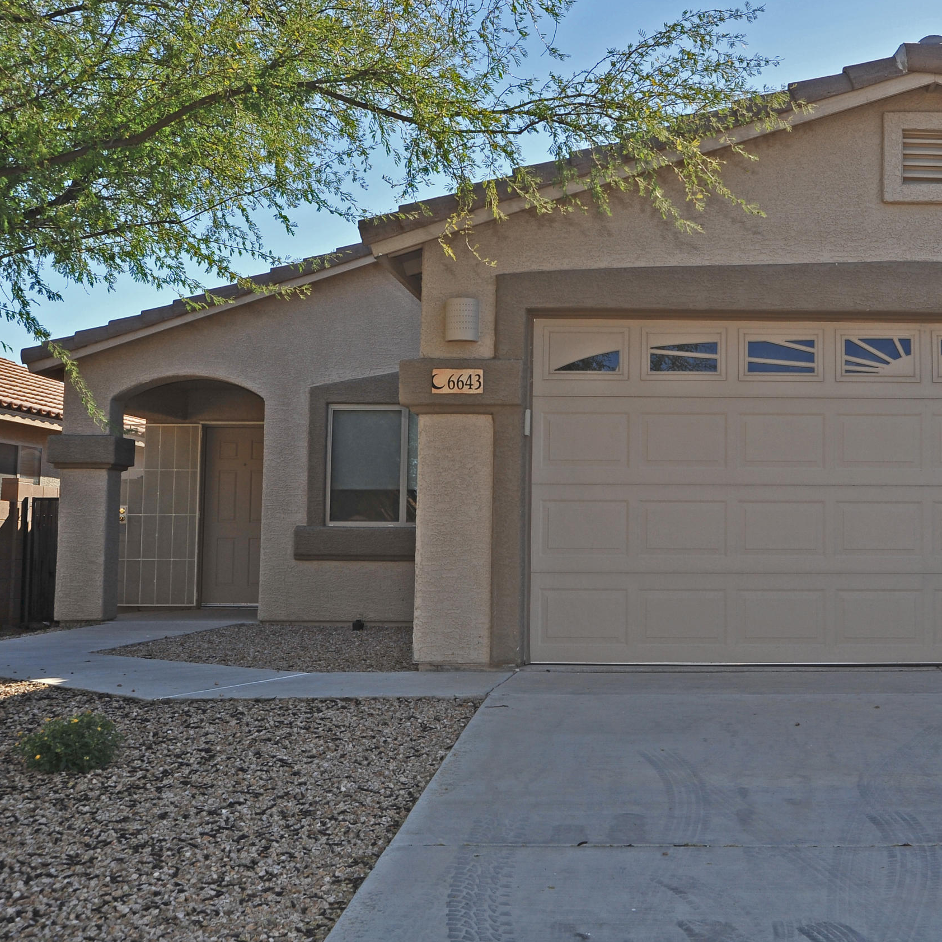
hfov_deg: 31.3
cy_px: 395
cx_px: 765
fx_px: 1632
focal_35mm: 53
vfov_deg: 32.1
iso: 320
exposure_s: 1/320
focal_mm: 35
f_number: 9
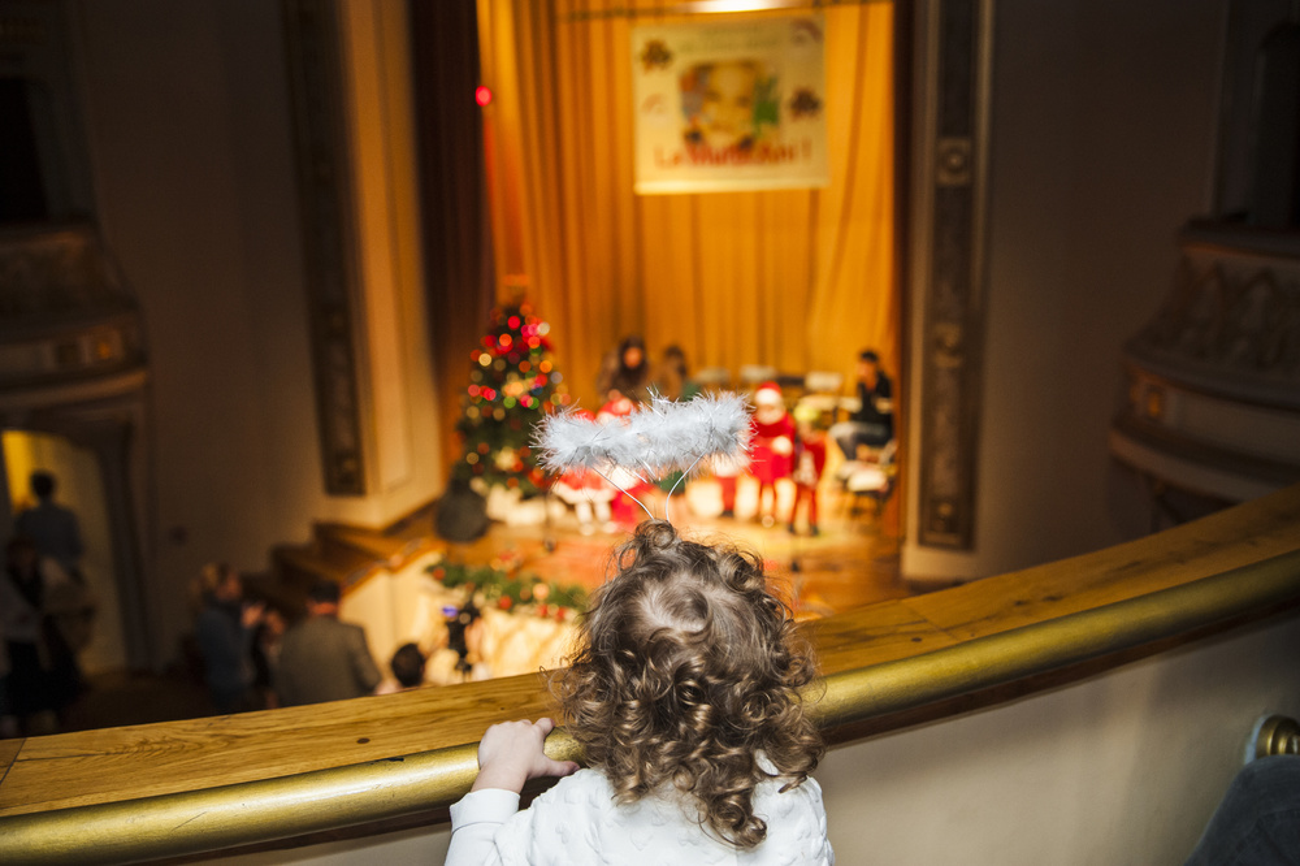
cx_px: 650
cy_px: 433
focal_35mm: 35
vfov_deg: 37.8
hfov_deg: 54.5
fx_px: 1263
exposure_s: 1/100
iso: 1600
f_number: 3.5
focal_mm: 35
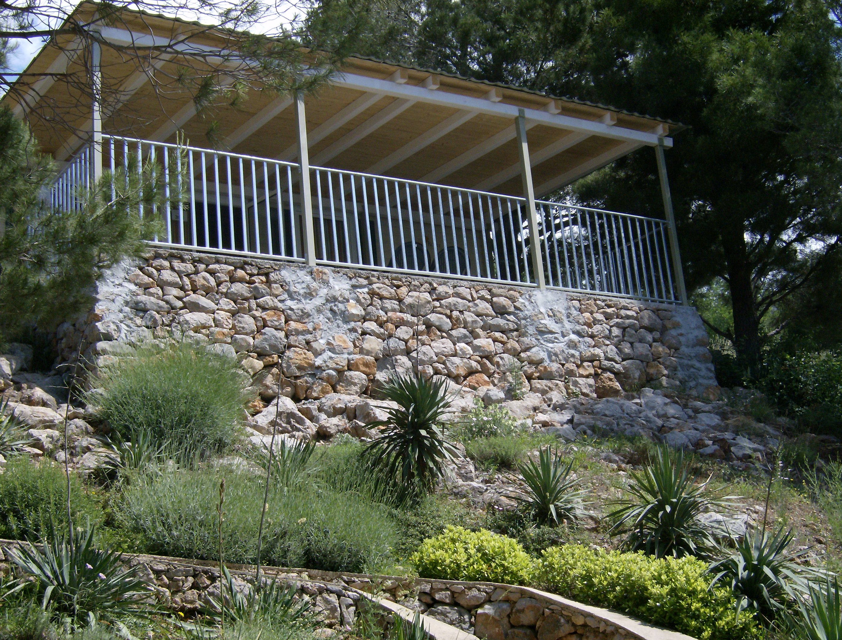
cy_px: 320
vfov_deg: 26.3
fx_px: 1369
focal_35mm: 56
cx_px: 421
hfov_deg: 34.2
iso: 100
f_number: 5.6
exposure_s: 1/308
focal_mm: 9.3
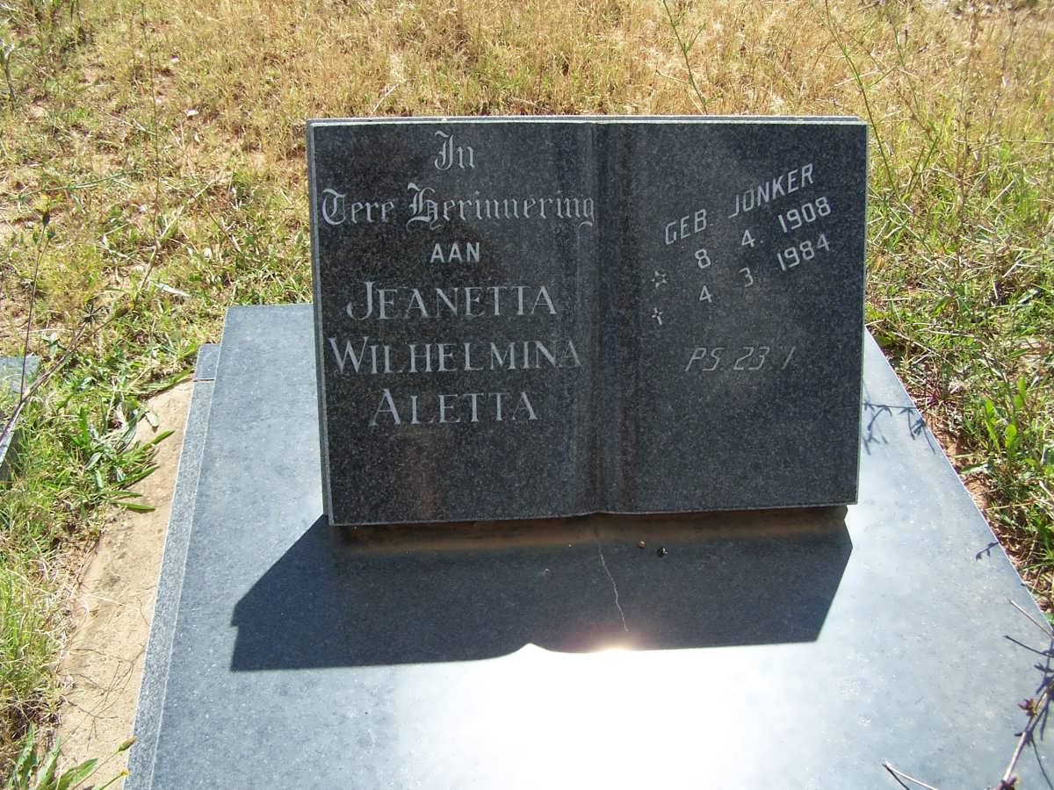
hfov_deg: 49.0
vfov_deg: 37.7
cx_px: 527
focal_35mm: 38
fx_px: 1157
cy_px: 395
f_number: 4
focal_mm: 6.3
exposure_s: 1/500
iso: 80
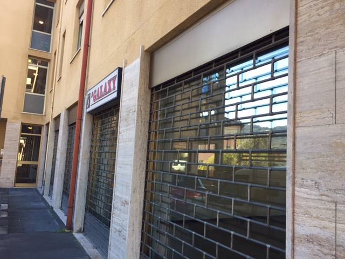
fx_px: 289
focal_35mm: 29
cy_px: 130
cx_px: 172
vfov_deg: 48.2
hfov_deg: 61.7
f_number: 2.2
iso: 32
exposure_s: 1/100
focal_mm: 4.15
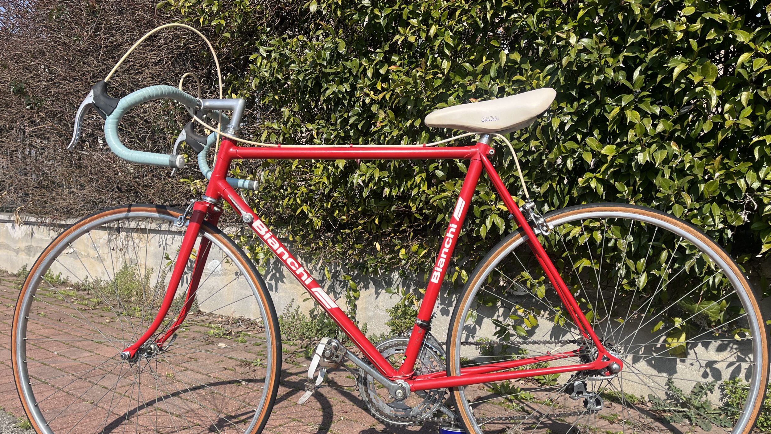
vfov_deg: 39.9
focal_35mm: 29
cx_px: 388
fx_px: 593
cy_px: 272
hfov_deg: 66.1
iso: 50
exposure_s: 1/3135
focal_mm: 5.1
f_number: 1.6
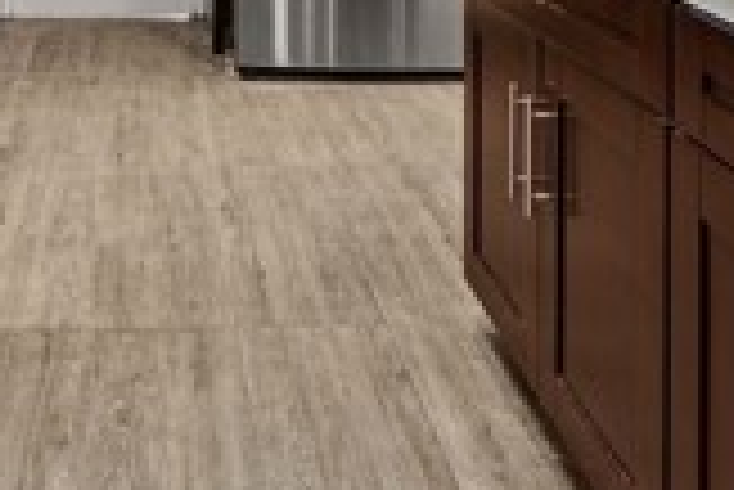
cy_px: -218
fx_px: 1122
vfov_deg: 21.3
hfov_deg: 35.3
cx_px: 171
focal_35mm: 55
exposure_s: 1/1.67
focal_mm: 14
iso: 200
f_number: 6.3
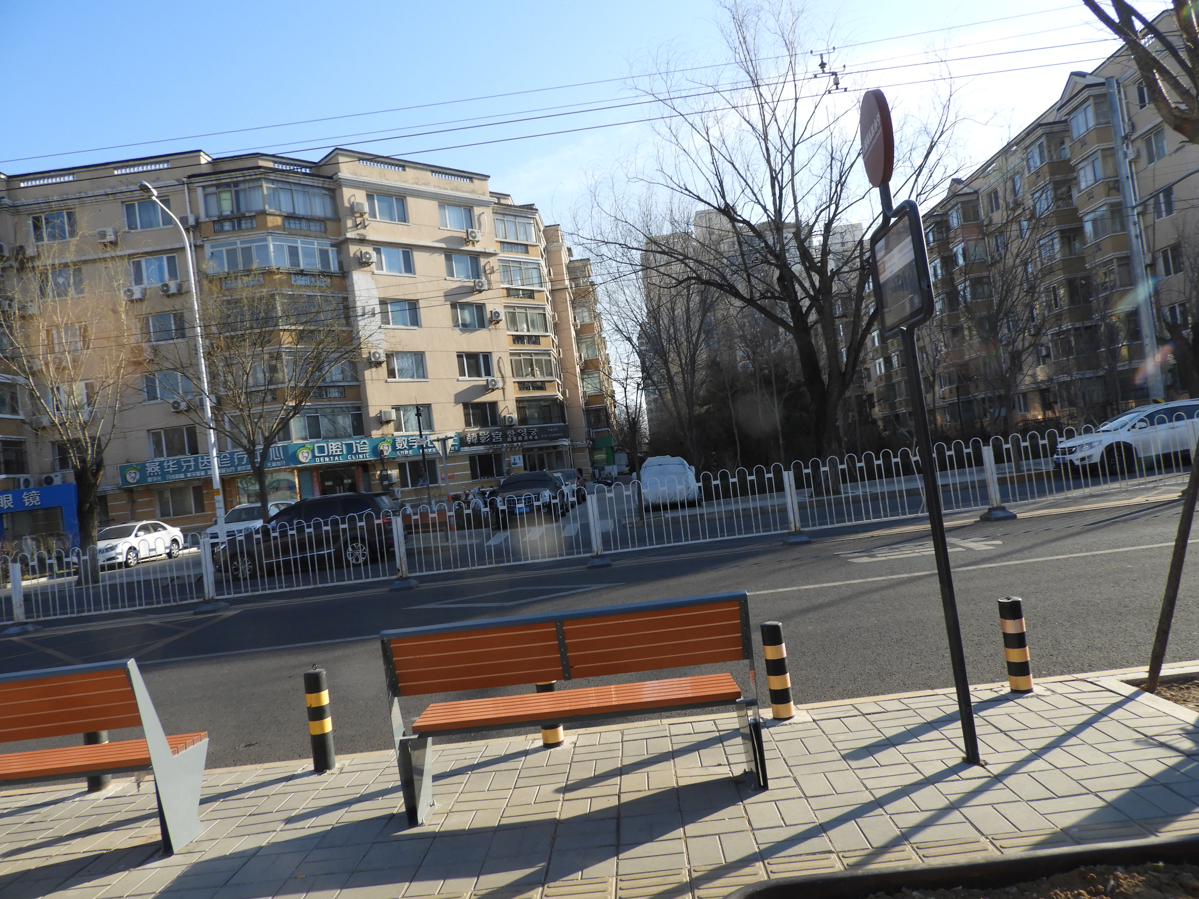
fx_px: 831
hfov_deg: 71.6
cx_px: 600
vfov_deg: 56.8
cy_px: 450
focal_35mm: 24
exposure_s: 1/640
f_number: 3.3
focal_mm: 4.3
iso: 100
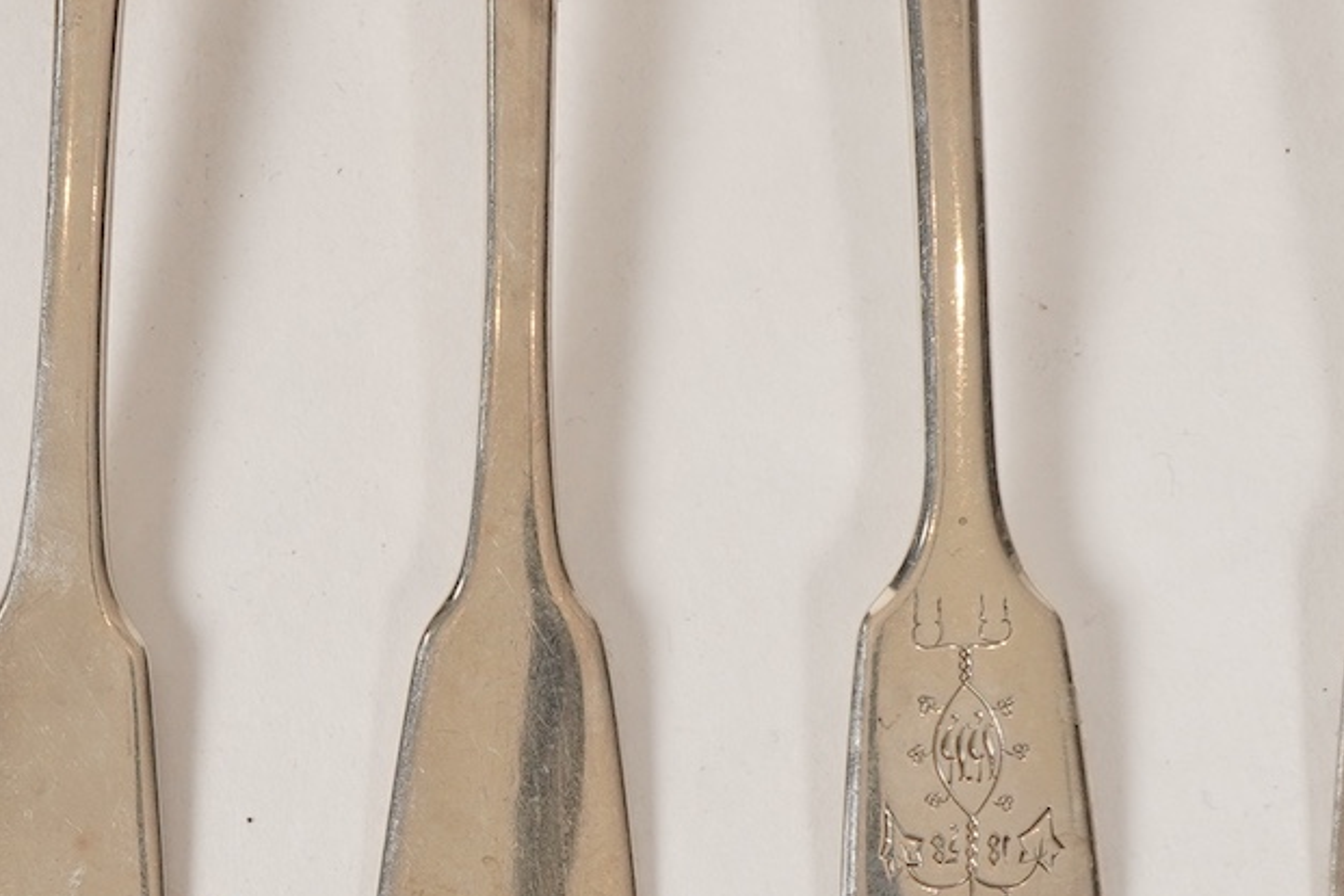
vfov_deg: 11.9
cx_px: 316
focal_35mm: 114
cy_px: 887
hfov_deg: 17.8
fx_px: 4256
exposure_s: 1/125
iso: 400
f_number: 22
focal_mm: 30
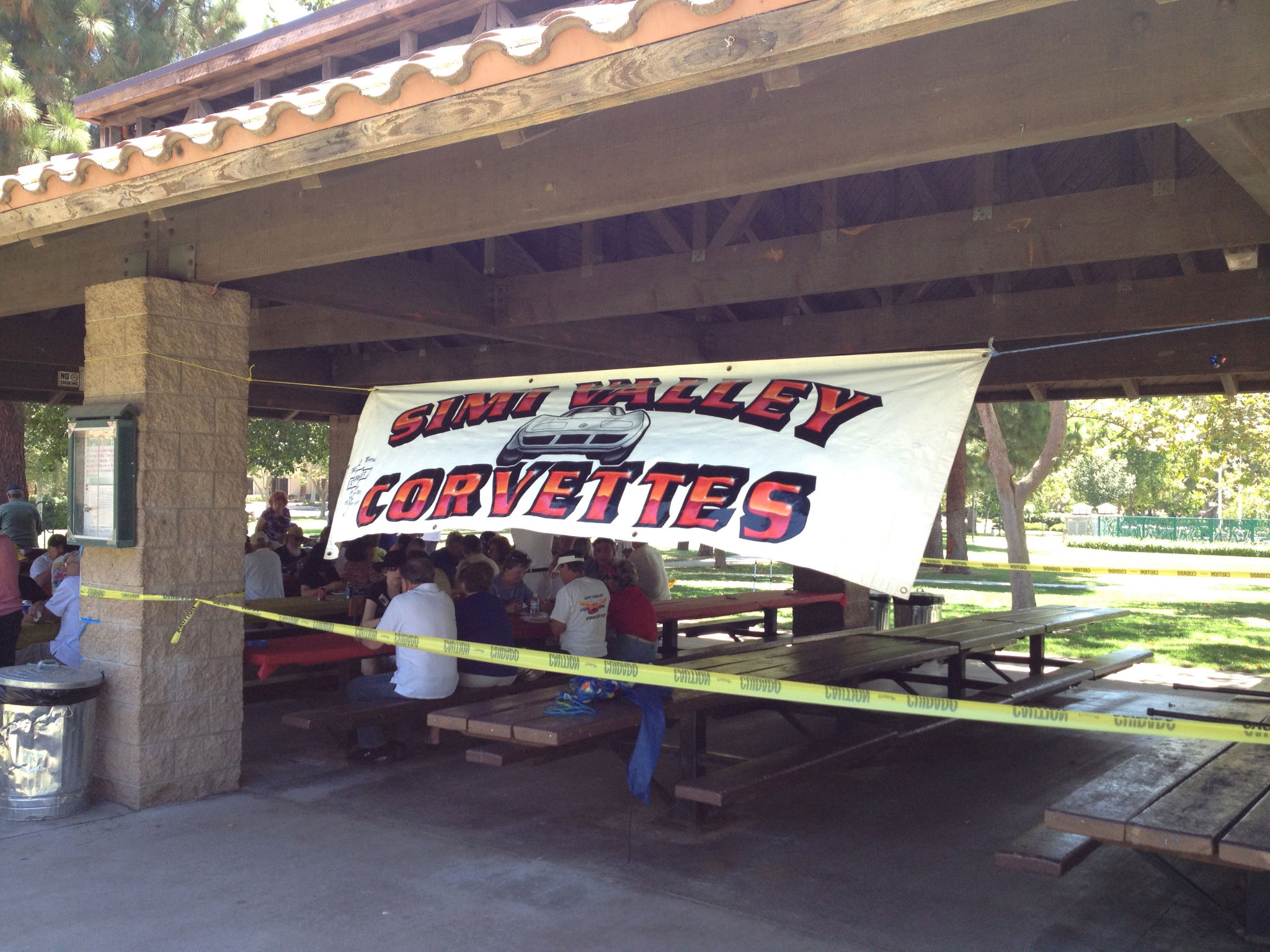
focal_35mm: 35
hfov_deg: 52.6
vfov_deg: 40.7
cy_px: 476
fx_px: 1284
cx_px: 635
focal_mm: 4.28
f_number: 2.4
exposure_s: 1/196
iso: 100
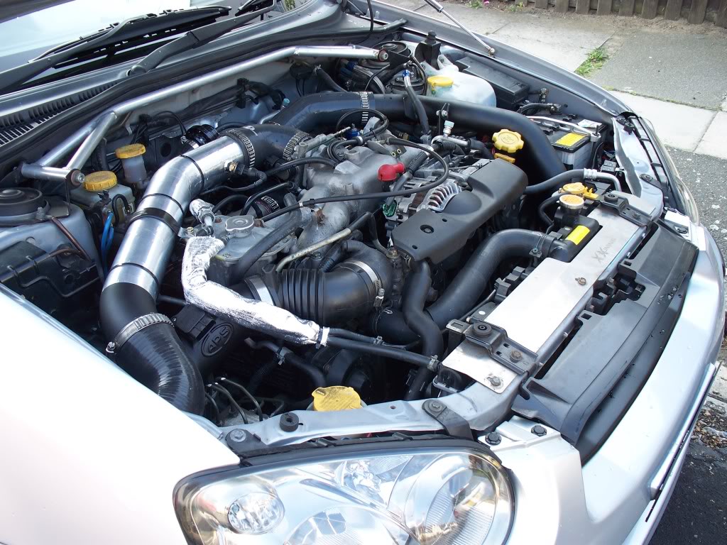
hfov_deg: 51.4
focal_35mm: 36
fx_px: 756
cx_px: 364
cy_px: 272
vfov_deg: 39.7
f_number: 2.8
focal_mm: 7.54
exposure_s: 1/100
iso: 80
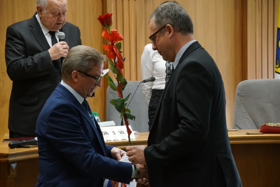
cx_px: 140
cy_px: 94
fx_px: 1050
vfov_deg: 10.2
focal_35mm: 135
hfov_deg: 15.2
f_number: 5.6
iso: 3200
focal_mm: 90
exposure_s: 1/125
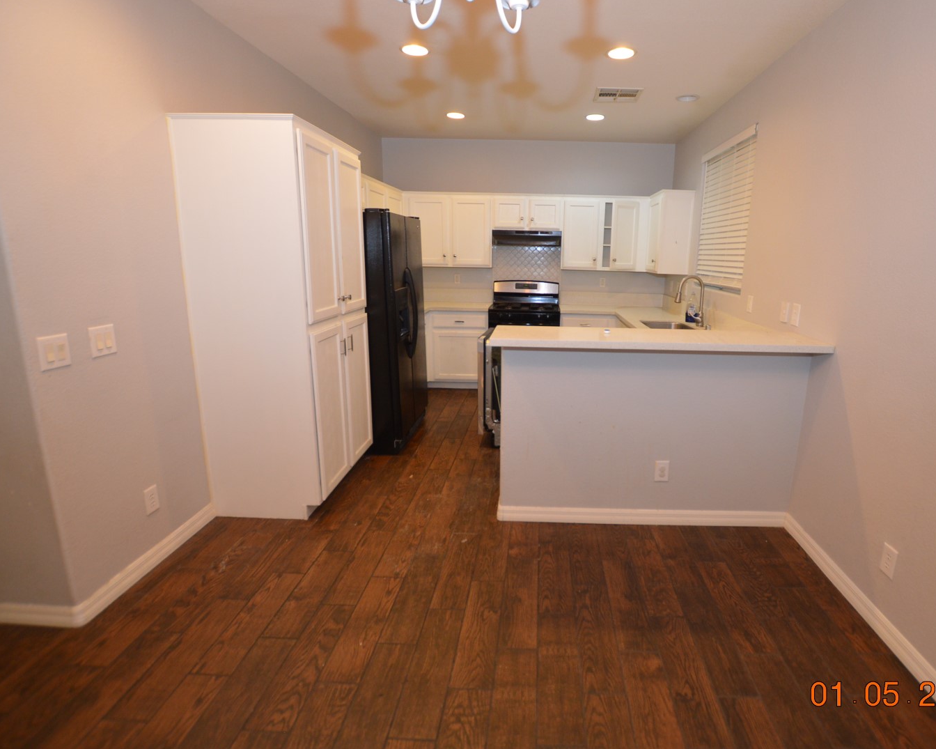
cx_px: 530
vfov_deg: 77.0
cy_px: 373
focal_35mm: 17
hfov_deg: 89.1
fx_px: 471
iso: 640
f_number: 3.5
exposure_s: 1/60
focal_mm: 10
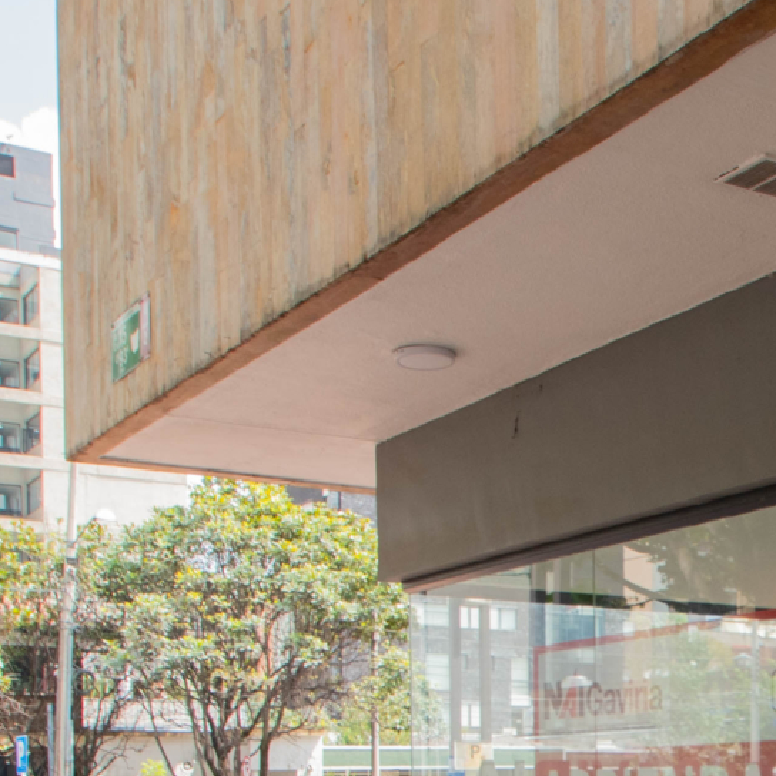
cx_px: 759
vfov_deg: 26.6
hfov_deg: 27.1
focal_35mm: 60
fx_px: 1522
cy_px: 824
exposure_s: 1/50
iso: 100
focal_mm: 10
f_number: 10
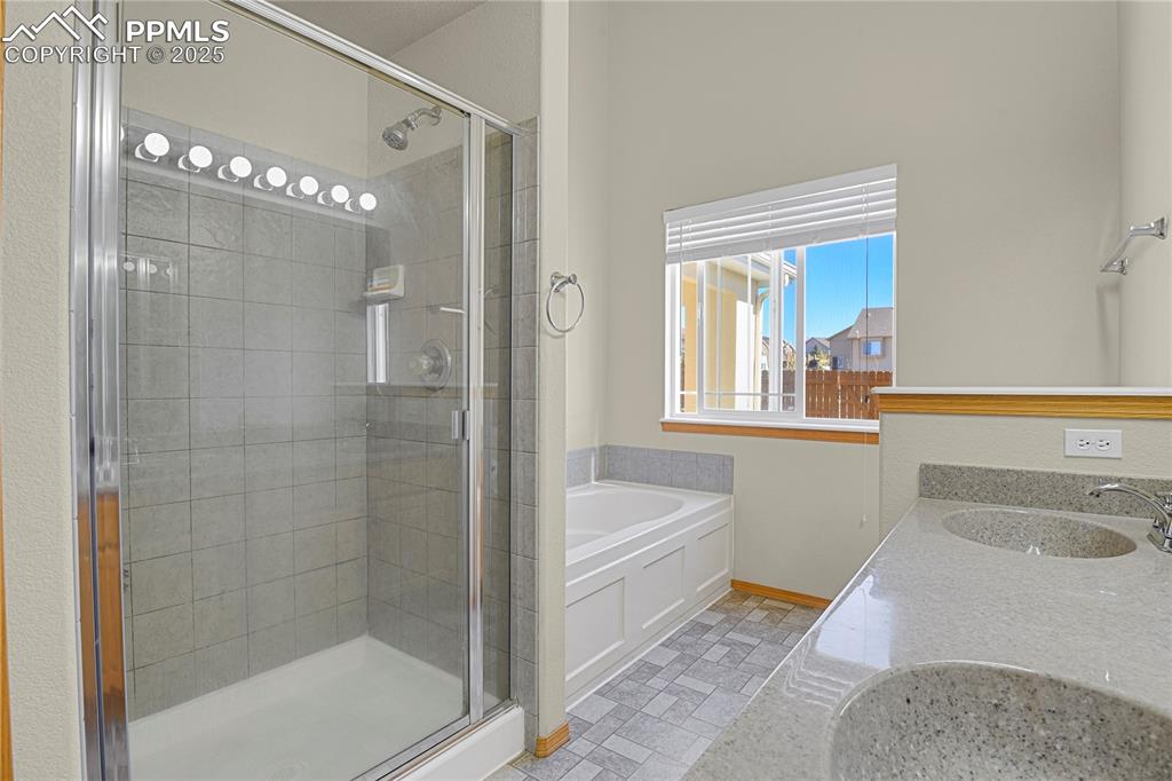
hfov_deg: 93.3
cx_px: 586
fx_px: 553
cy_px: 390
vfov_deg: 70.4
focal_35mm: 17
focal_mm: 17
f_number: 8
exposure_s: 1.3
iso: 250
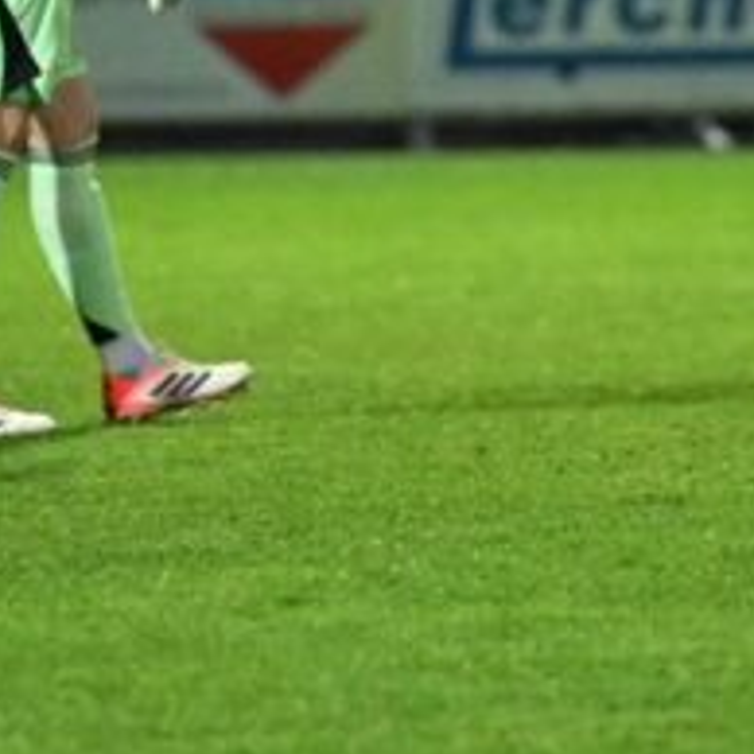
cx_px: 536
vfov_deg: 2.0
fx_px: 22080
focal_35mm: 896
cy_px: 4
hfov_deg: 2.0
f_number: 2.8
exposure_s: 1/1000
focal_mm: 200
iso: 10000
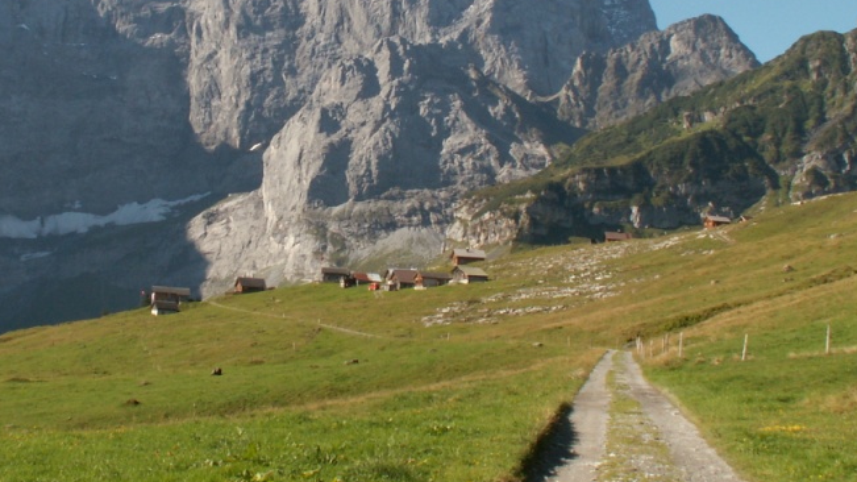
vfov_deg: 19.9
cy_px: 107
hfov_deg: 34.7
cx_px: 316
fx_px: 1363
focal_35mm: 60
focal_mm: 5.86
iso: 50
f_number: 8
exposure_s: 1/100
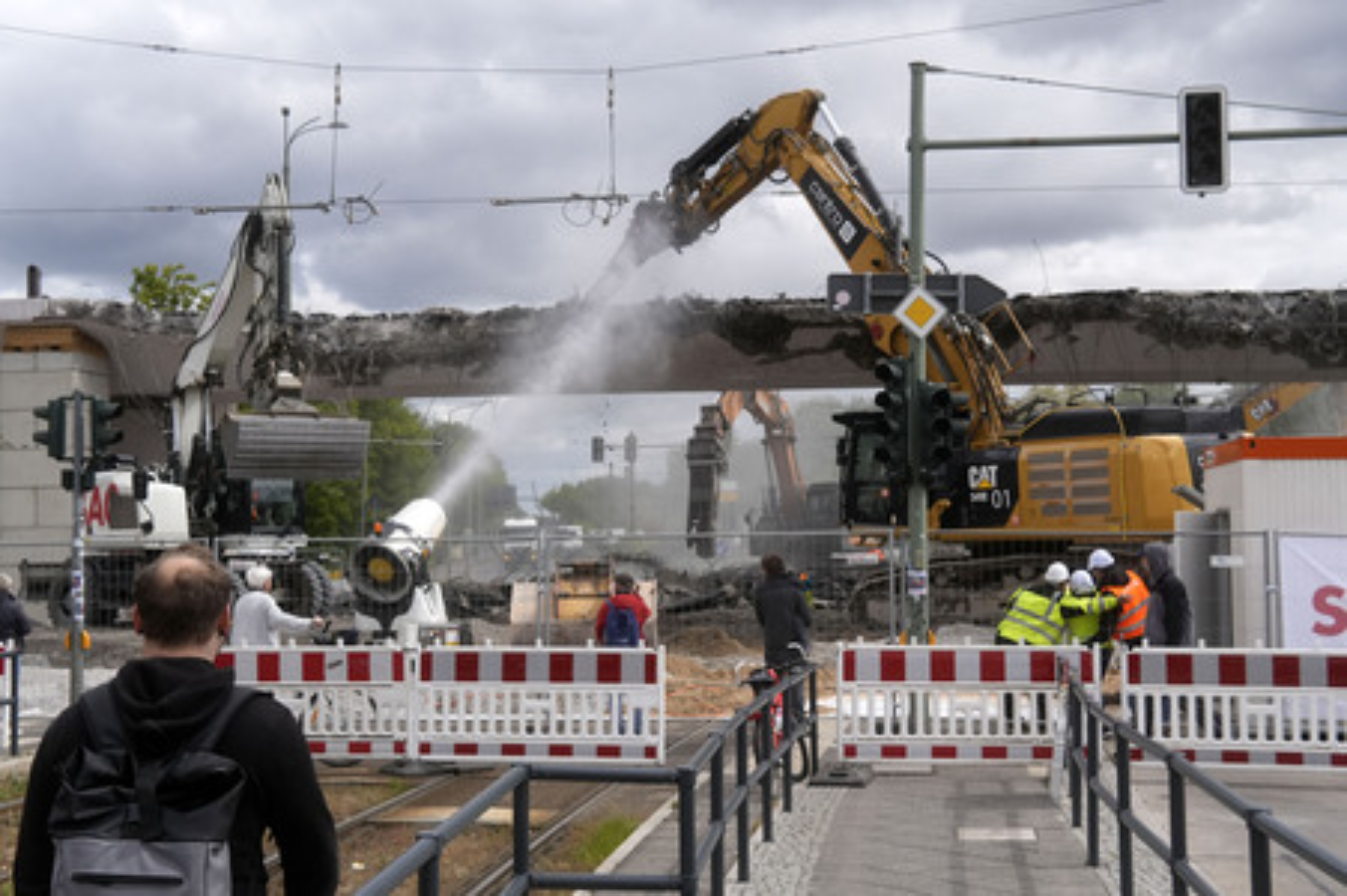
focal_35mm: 45
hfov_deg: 43.6
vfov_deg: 29.8
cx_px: 674
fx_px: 1682
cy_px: 448
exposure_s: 1/2500
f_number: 6.3
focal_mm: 30
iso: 640
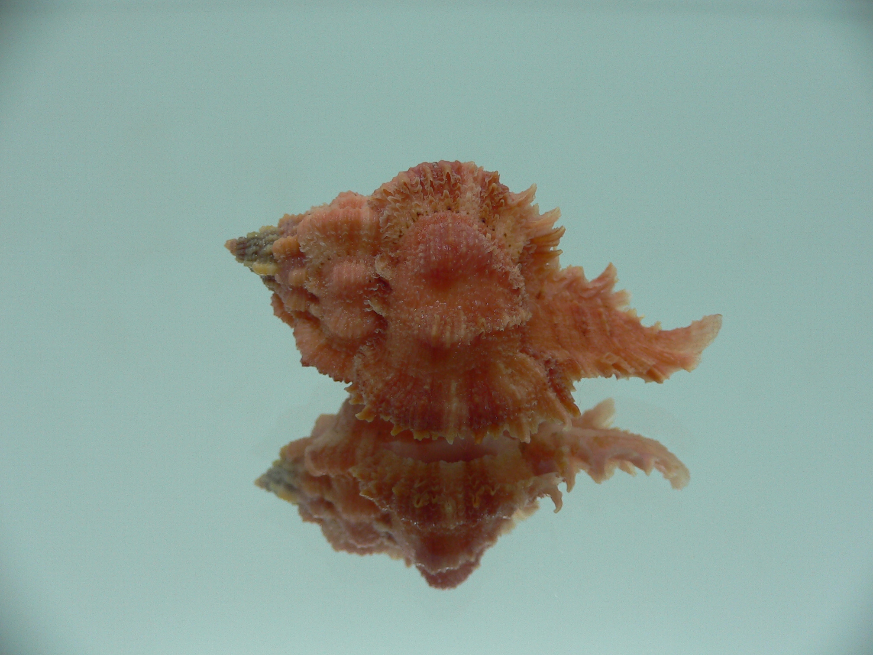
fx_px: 883
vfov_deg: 40.7
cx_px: 436
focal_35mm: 35
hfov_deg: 52.6
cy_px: 328
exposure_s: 1/60
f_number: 2.8
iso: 80
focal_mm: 4.6
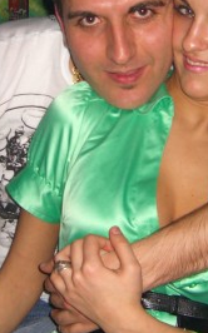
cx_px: 107
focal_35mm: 91
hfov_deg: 14.3
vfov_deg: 22.7
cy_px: 118
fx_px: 826
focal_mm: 7.9
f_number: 2.8
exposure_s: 1/60
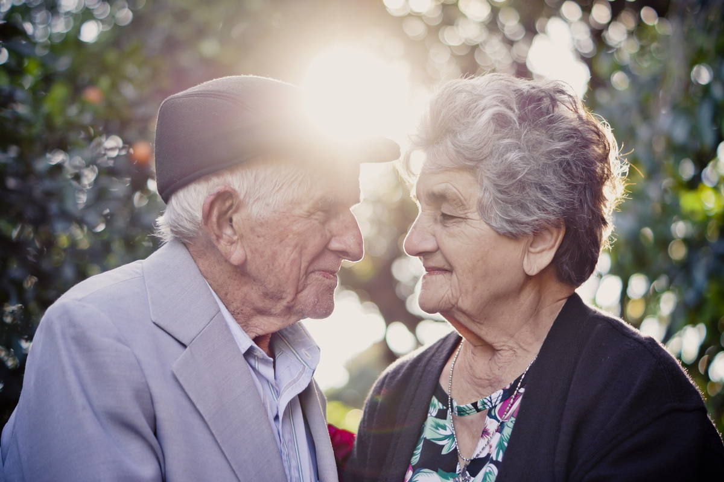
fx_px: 1508
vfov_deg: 18.2
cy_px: 241
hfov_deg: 27.0
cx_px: 362
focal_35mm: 75
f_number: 2
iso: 100
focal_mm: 50
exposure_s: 1/160
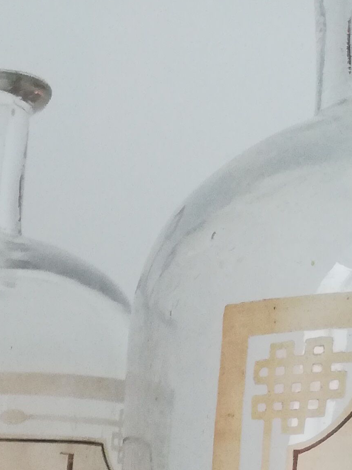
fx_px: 1410
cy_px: 916
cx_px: -224
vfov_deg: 15.4
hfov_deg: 13.2
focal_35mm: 104
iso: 160
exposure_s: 1/33.3
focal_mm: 3.81
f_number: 2.2
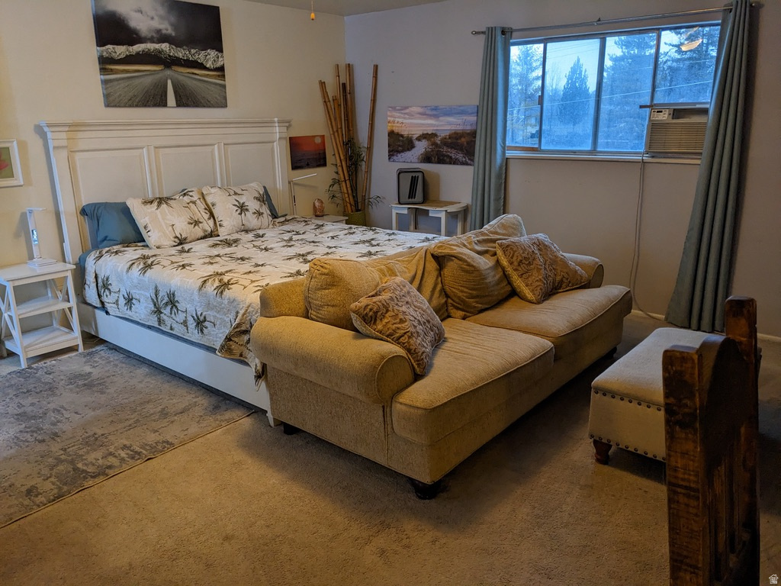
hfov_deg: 65.3
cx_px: 390
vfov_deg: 51.4
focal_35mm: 27
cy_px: 293
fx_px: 609
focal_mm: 4.38
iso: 188
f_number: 1.73
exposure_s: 1/24
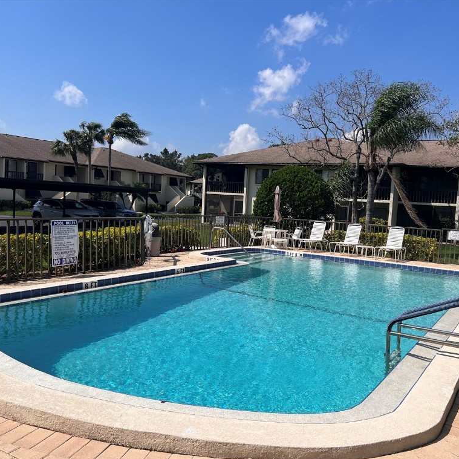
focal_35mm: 31
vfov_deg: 52.5
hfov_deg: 52.2
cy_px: 230
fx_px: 465
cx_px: 277
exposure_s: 1/8696
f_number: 1.5
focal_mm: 5.7
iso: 50
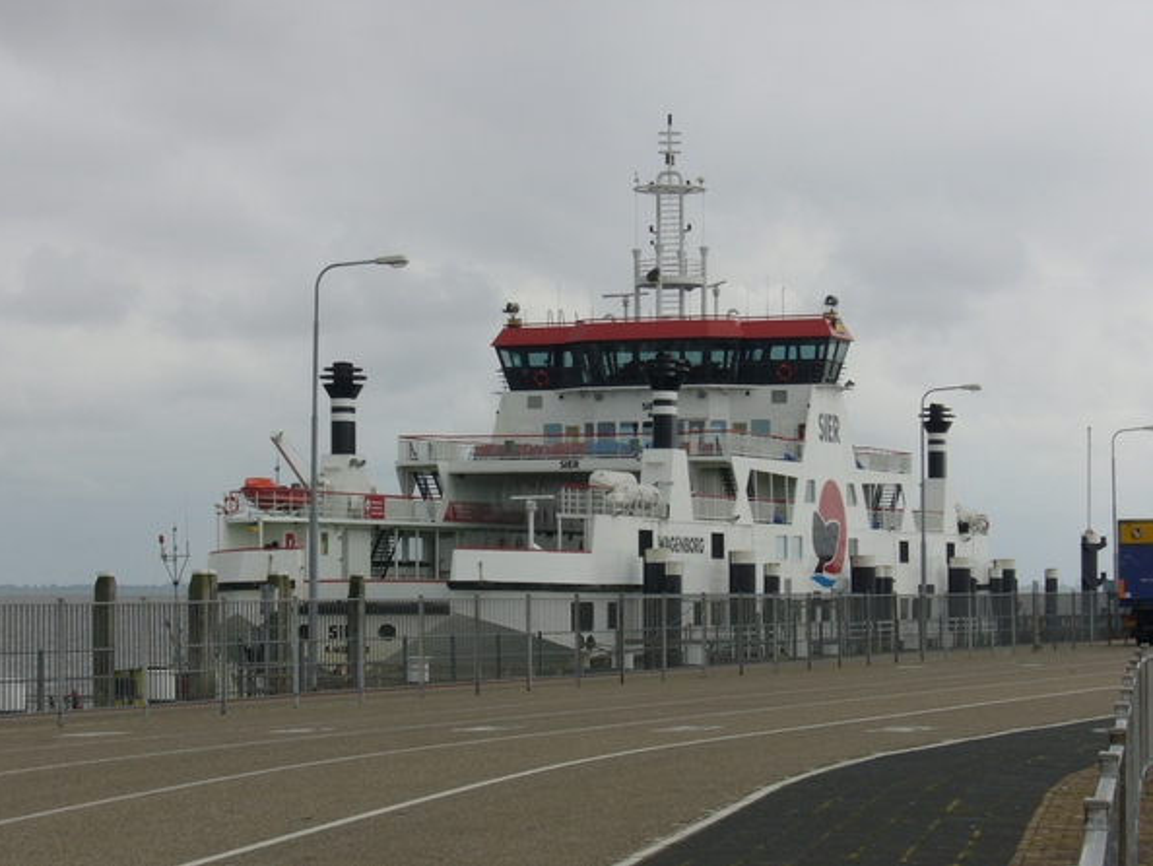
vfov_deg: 14.0
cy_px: 431
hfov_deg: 18.5
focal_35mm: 106
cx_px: 573
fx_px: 3532
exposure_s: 1/80
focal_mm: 17.4
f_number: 10
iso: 80
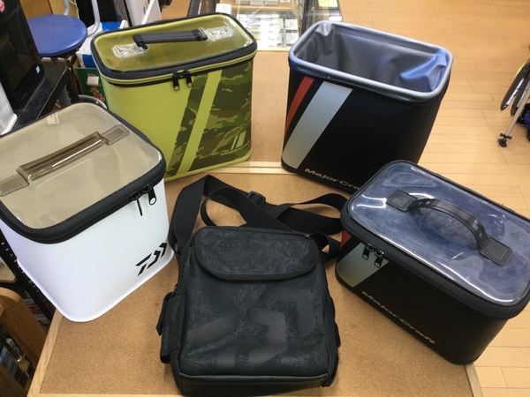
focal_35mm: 31
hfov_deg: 58.4
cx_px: 265
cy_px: 198
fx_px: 475
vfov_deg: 45.4
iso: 64
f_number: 2.4
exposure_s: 1/30
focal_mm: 3.3
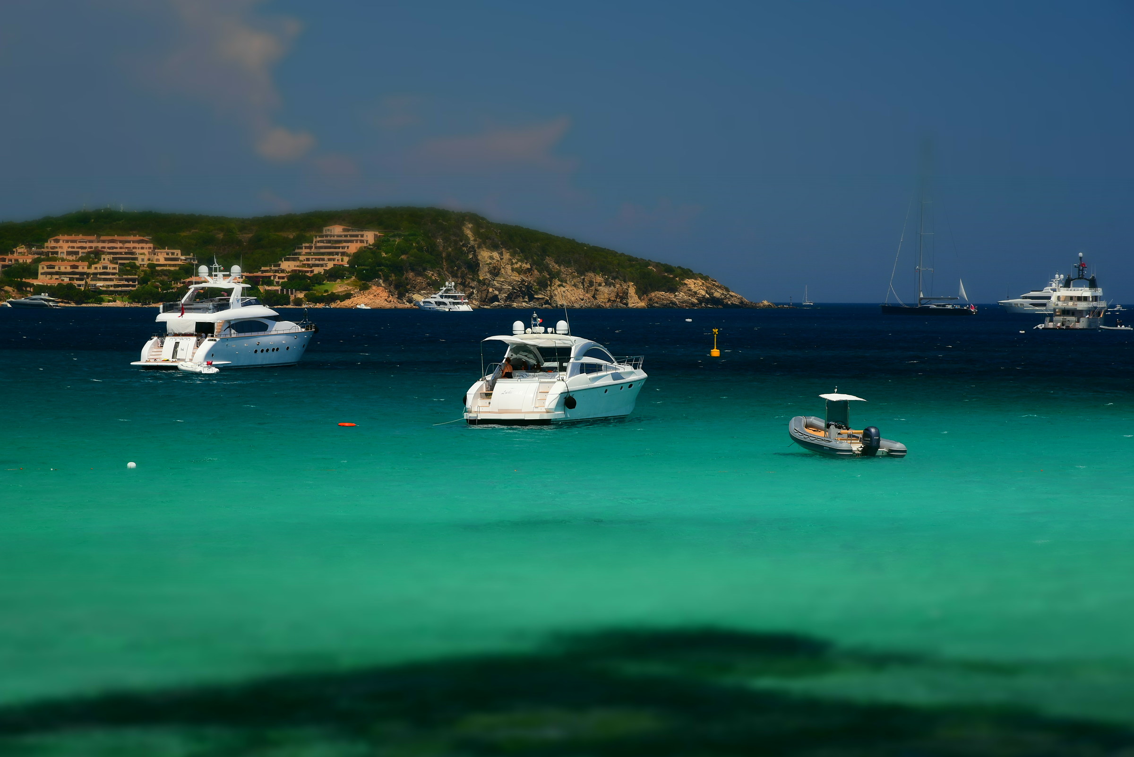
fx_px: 3781
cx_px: 567
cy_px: 378
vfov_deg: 11.4
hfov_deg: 17.1
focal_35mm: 120
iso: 200
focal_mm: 120
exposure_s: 1/160
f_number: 9
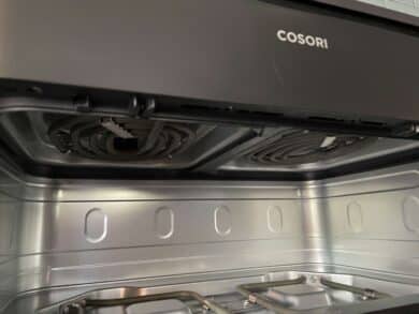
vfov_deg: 53.1
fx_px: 315
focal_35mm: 26
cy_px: 157
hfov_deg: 67.3
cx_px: 210
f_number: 1.6
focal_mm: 4.2
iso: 800
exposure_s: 1/29
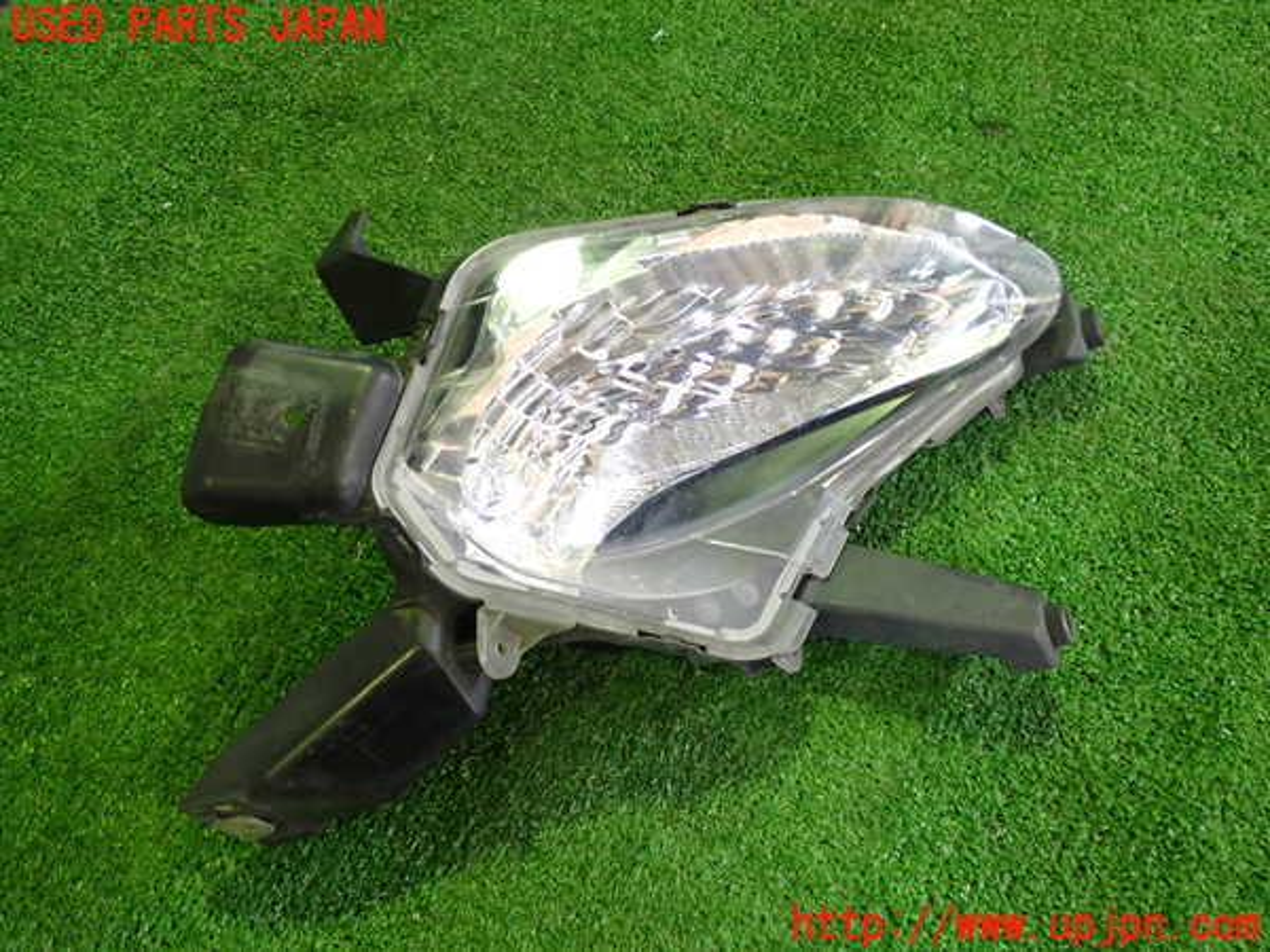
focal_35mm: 30
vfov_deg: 46.8
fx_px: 1101
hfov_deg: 60.0
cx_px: 635
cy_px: 476
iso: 250
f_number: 2.3
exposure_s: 1/30
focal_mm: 5.4
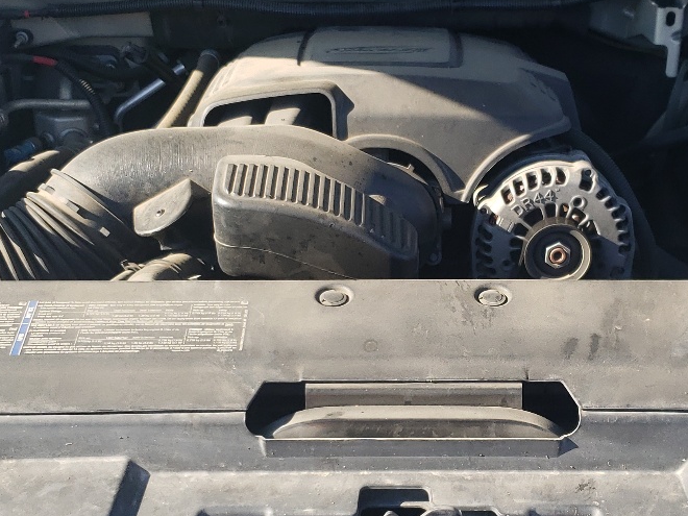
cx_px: 425
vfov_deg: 23.2
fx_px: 1252
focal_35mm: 63
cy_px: 345
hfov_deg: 30.6
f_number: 1.5
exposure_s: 1/714
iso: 50
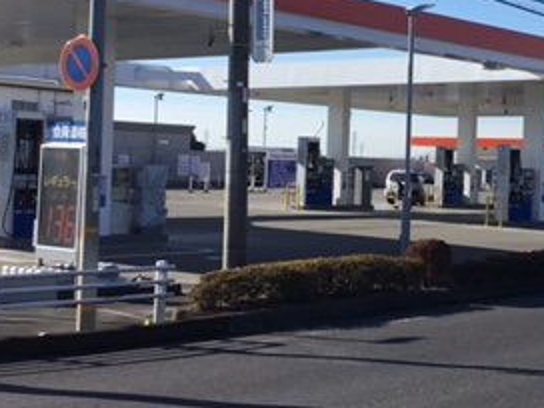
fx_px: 1147
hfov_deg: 26.0
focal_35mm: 73
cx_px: 470
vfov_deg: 20.1
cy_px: 152
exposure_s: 1/1116
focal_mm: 3.3
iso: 25
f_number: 2.4
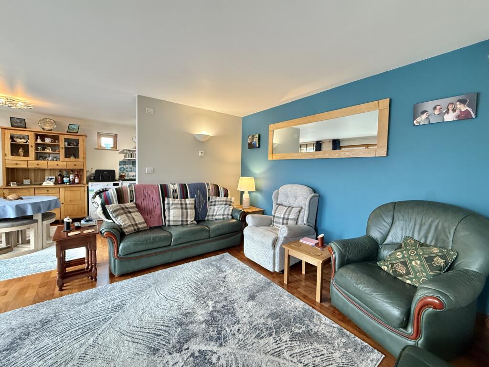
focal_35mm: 14
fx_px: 198
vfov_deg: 85.7
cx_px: 244
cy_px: 184
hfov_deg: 102.1
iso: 400
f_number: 2.2
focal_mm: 2.22
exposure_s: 1/50
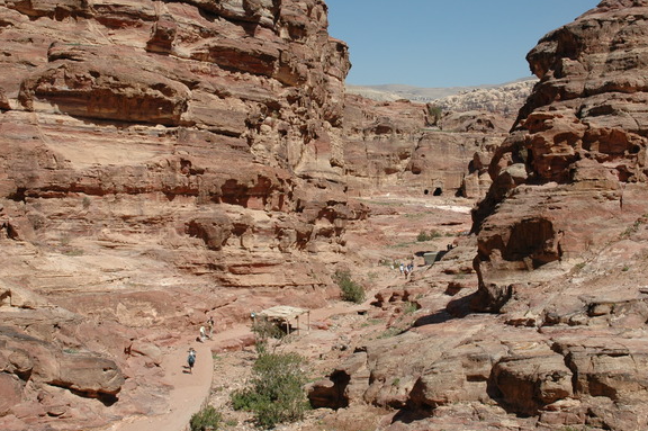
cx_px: 345
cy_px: 222
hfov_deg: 43.6
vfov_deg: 29.8
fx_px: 809
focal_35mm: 45
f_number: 10
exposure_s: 1/400
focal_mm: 24
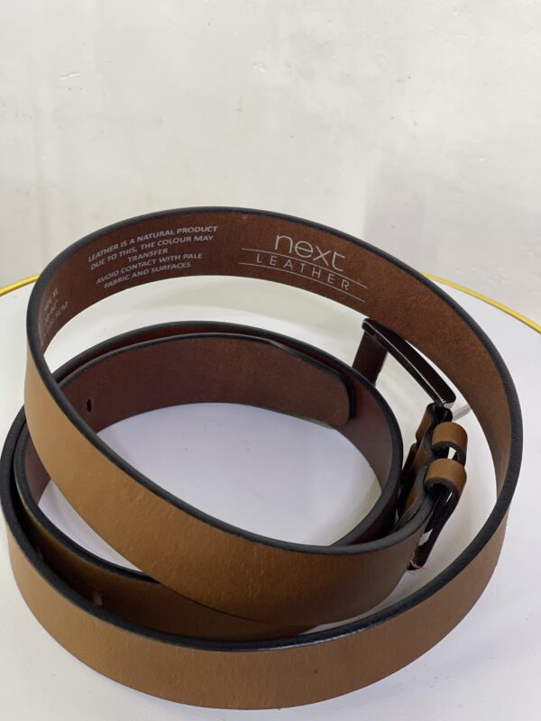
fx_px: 1334
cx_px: 270
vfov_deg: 30.3
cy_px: 360
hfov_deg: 22.9
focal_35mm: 64
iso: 160
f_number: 2.2
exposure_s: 1/33
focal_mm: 7.5
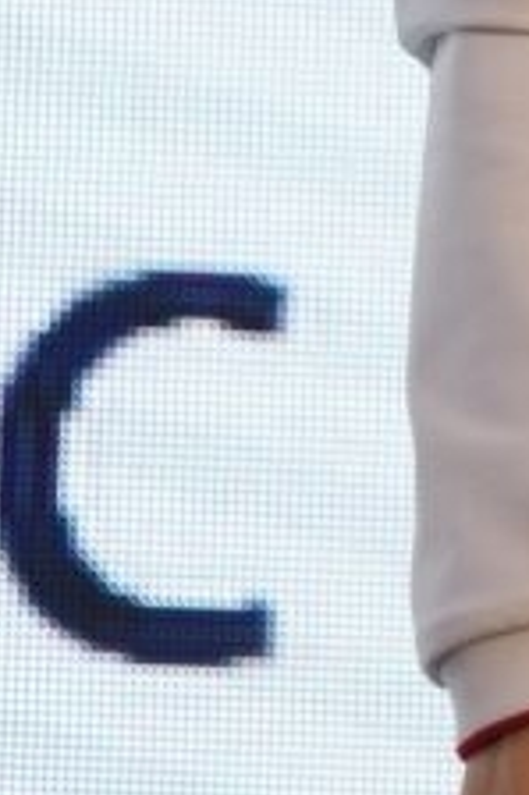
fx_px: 35539
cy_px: -529
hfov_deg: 0.9
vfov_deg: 1.3
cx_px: 1179
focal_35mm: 1610
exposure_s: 1/250
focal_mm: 200
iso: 200
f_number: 2.8
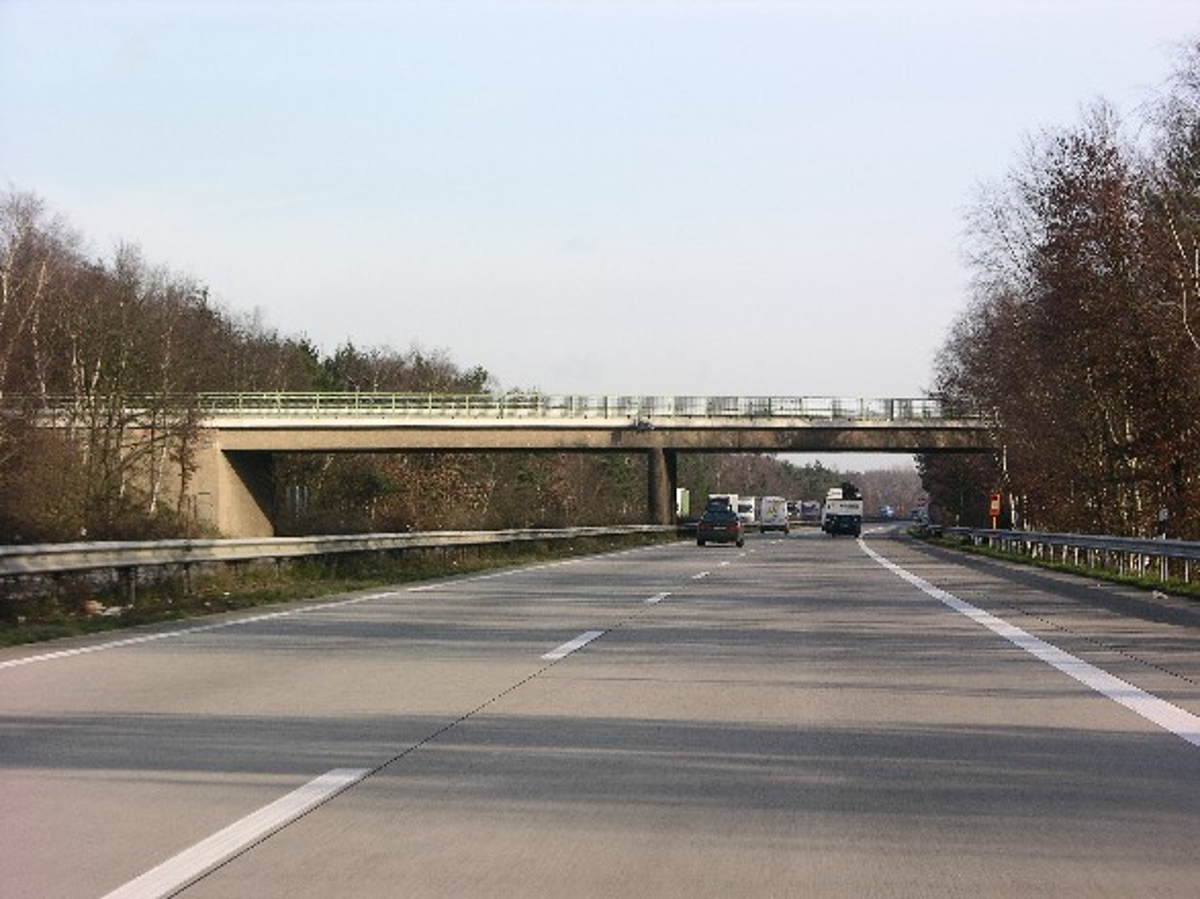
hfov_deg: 17.9
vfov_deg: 13.5
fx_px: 3812
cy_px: 450
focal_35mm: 110
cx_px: 600
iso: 50
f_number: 5.2
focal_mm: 27.3
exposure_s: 1/139
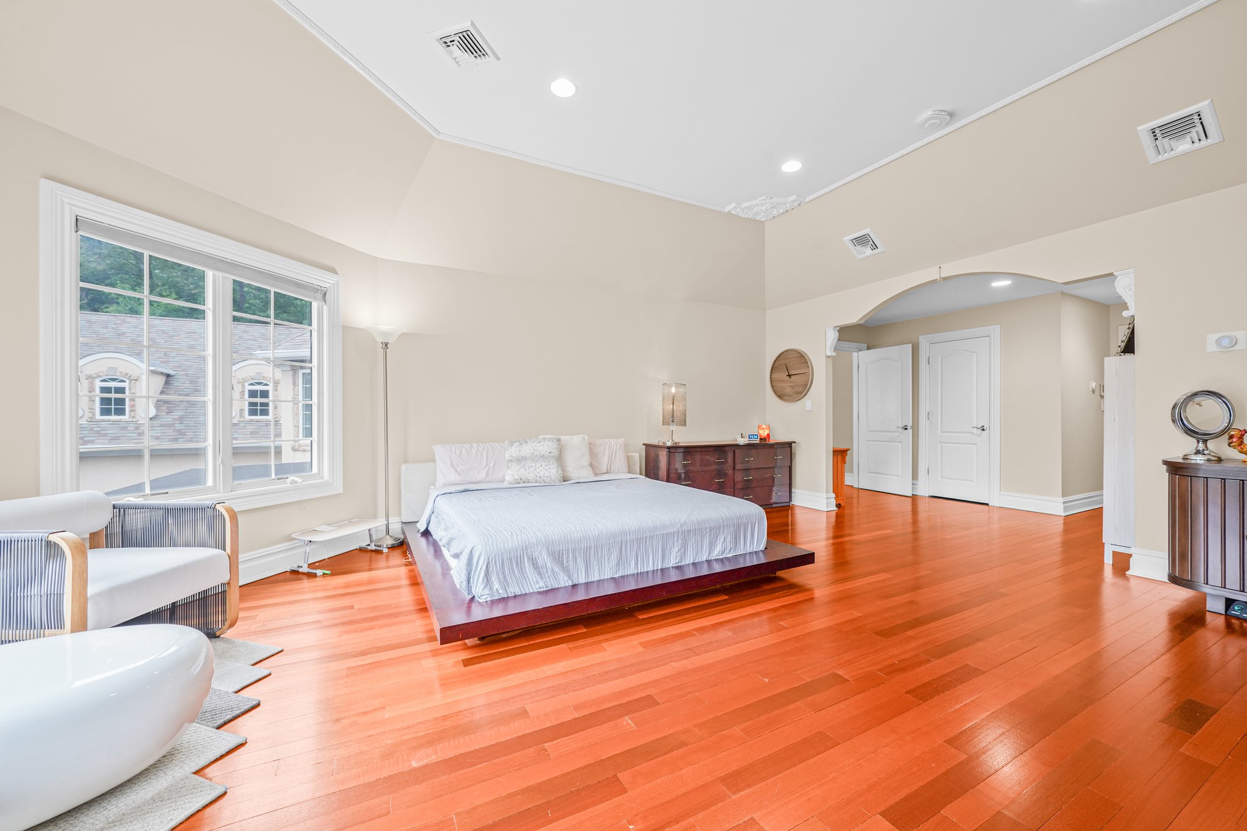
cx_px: 624
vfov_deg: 85.4
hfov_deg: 108.3
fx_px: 450
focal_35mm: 13
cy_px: 416
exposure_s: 1/13
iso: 400
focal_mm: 13
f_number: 8
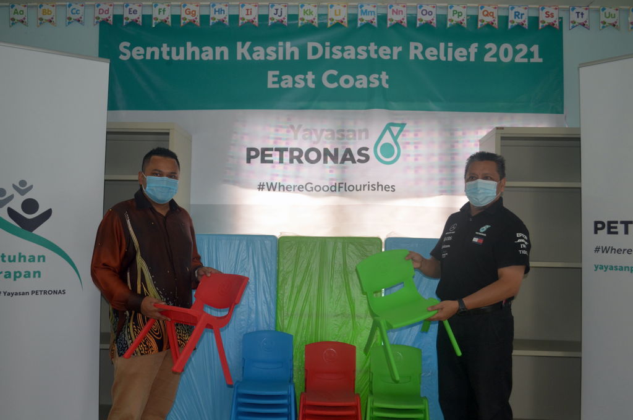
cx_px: 316
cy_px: 210
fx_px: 580
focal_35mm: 33
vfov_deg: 39.9
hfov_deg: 57.3
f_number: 4
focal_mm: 22
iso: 400
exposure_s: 1/80
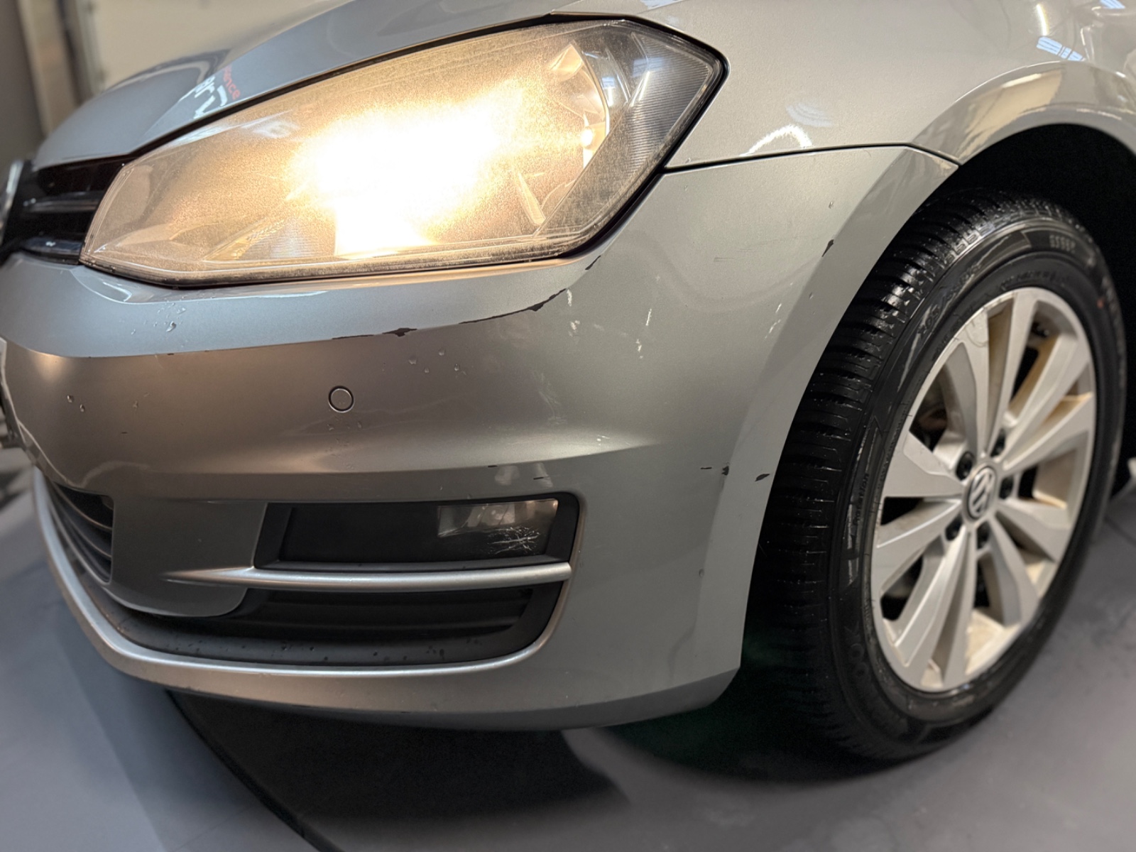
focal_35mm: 24
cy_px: 426
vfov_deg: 56.8
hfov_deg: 71.6
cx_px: 568
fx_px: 788
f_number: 1.78
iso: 500
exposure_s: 1/50
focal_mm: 6.76
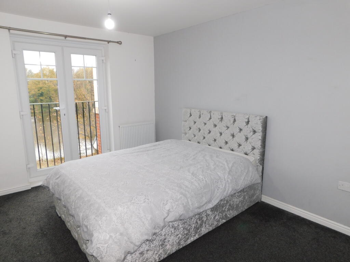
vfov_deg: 58.9
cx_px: 175
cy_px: 131
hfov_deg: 73.9
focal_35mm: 23
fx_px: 233
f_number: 3
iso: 200
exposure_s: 1/30
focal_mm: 4
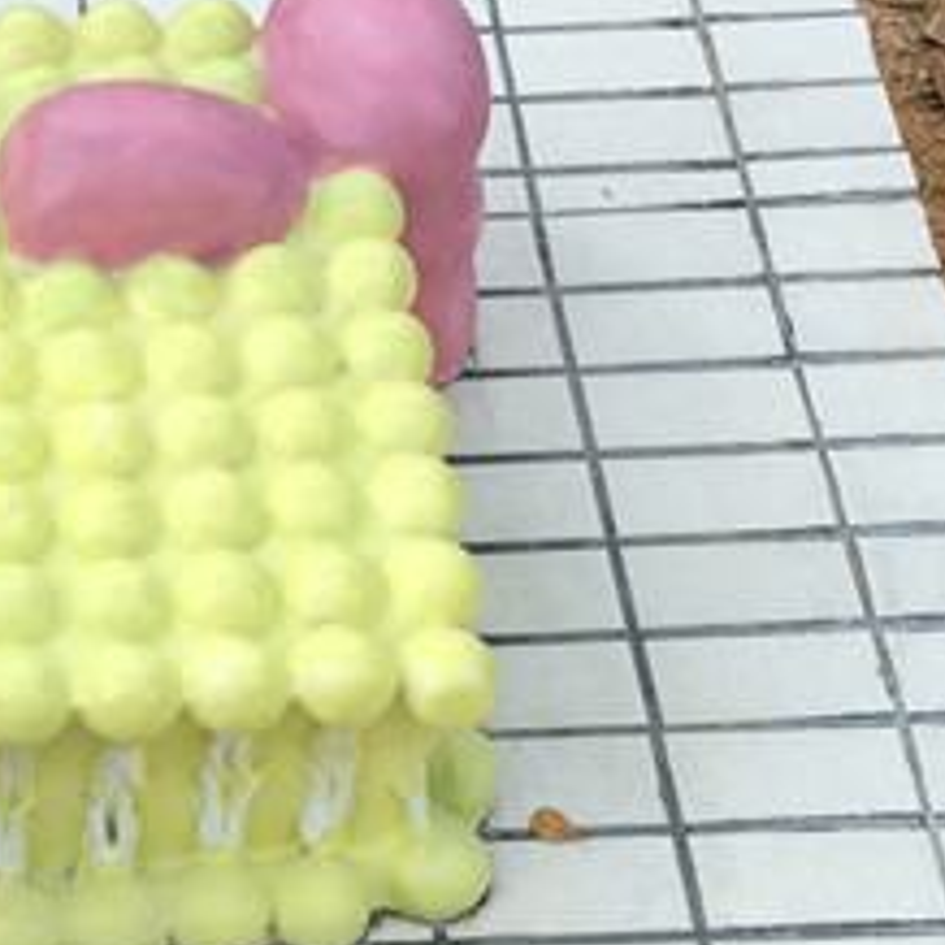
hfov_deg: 16.0
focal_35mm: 107
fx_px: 3305
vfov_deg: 16.2
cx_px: 9
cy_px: 704
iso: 32
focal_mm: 3.3
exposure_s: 1/752
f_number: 2.4
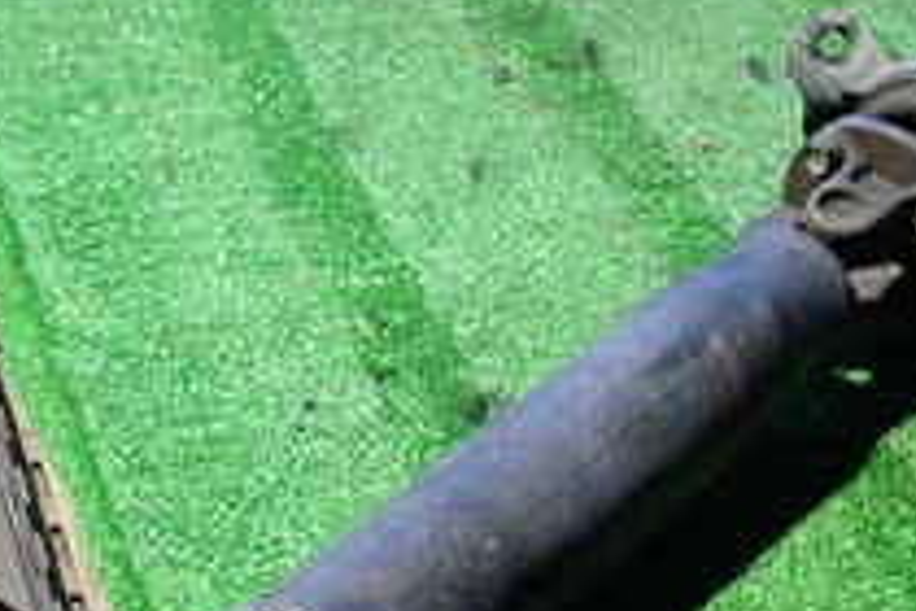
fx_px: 2264
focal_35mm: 89
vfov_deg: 15.2
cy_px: 537
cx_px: 580
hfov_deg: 22.8
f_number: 2.3
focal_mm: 5.4
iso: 800
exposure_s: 1/25
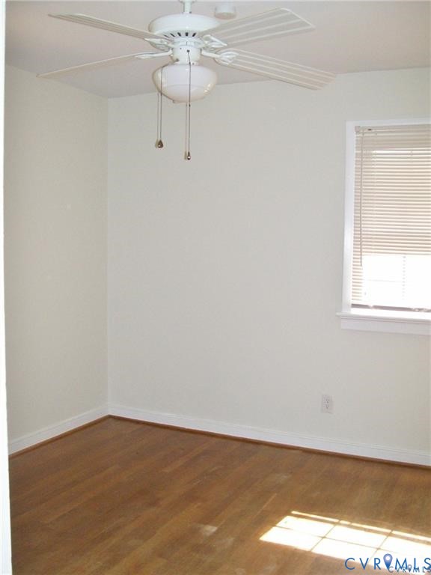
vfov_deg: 51.4
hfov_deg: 39.7
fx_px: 598
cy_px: 288
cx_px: 216
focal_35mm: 36
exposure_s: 1/64
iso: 140
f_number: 2.7
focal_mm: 6
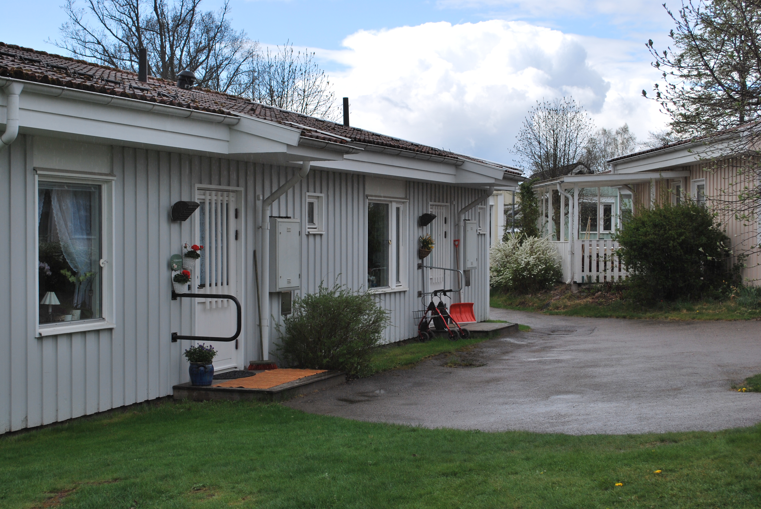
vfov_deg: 25.8
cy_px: 254
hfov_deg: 37.8
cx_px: 380
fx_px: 1111
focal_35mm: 52
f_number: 7.1
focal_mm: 35
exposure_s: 1/200
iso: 100
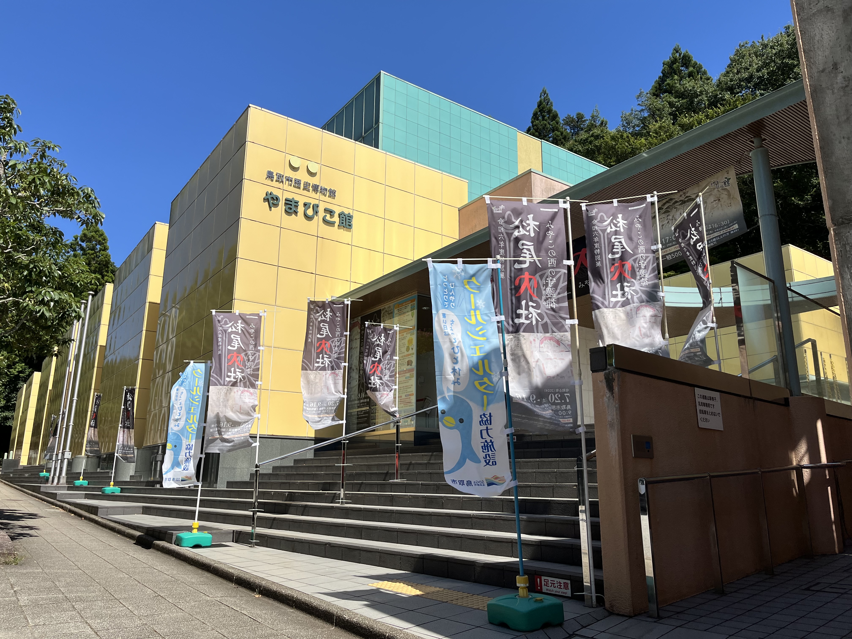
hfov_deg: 67.3
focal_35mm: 26
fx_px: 640
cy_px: 320
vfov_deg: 53.1
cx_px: 426
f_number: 1.6
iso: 50
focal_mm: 5.1
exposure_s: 1/4484
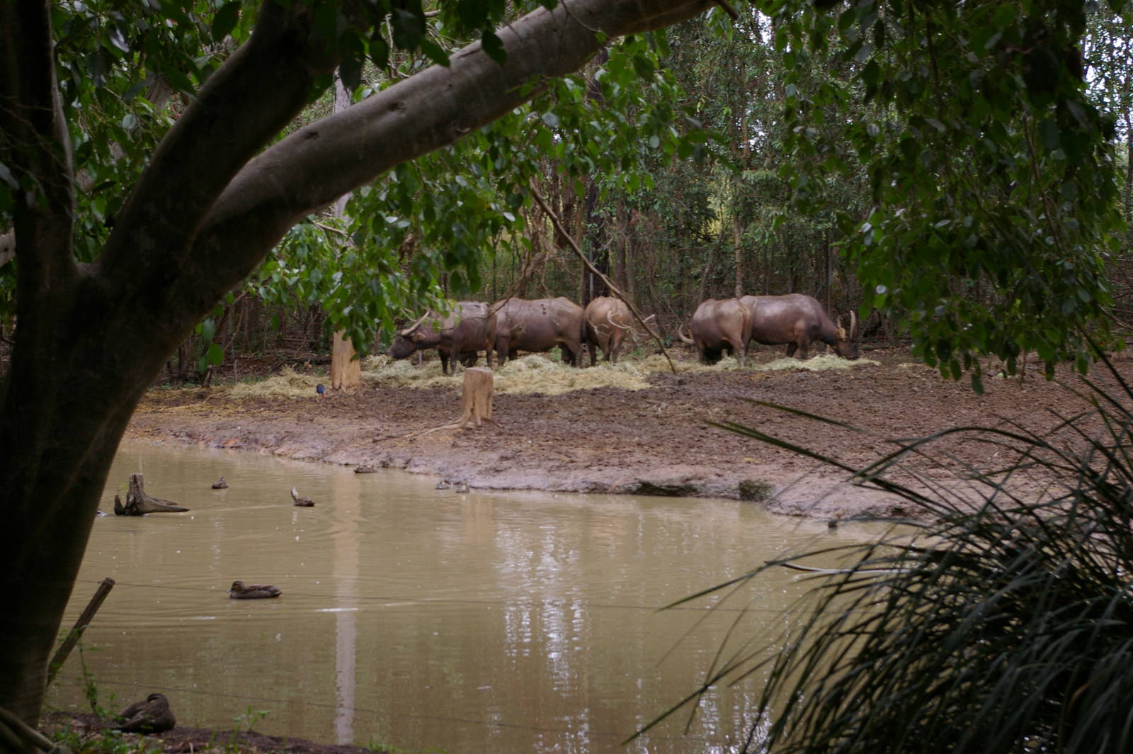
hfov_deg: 24.6
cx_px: 566
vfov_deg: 16.5
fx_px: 2594
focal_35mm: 82
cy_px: 377
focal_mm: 55
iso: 400
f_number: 8
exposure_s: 1/90
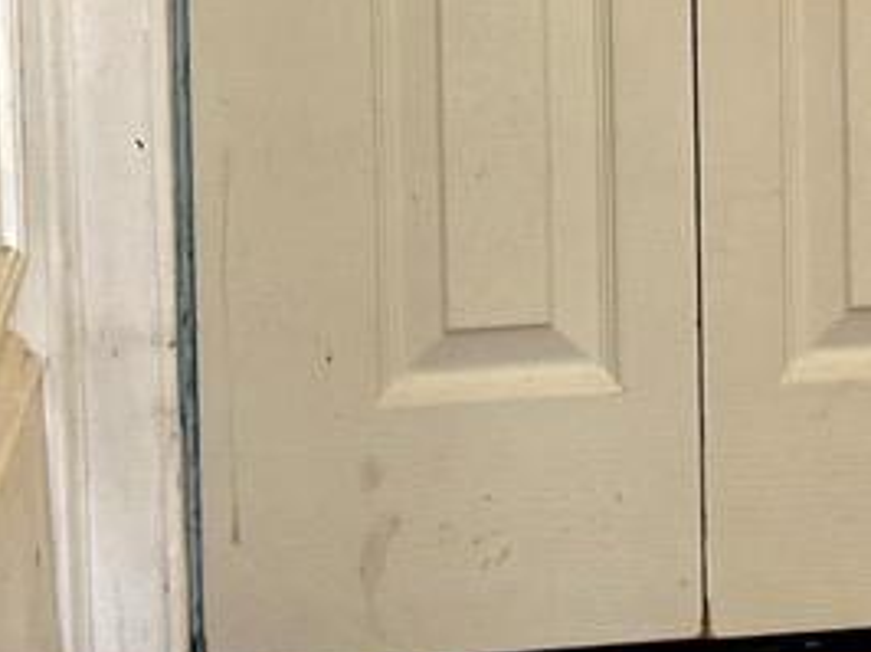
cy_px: -403
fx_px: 4651
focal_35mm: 185
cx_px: 1513
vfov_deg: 7.8
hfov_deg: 10.2
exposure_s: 1/60
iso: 160
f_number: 1.78
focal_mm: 6.76
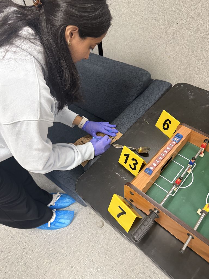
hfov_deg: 56.8
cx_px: 104
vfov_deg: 71.6
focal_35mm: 24
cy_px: 140
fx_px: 193
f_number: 1.78
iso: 320
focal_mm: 6.76
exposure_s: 1/60
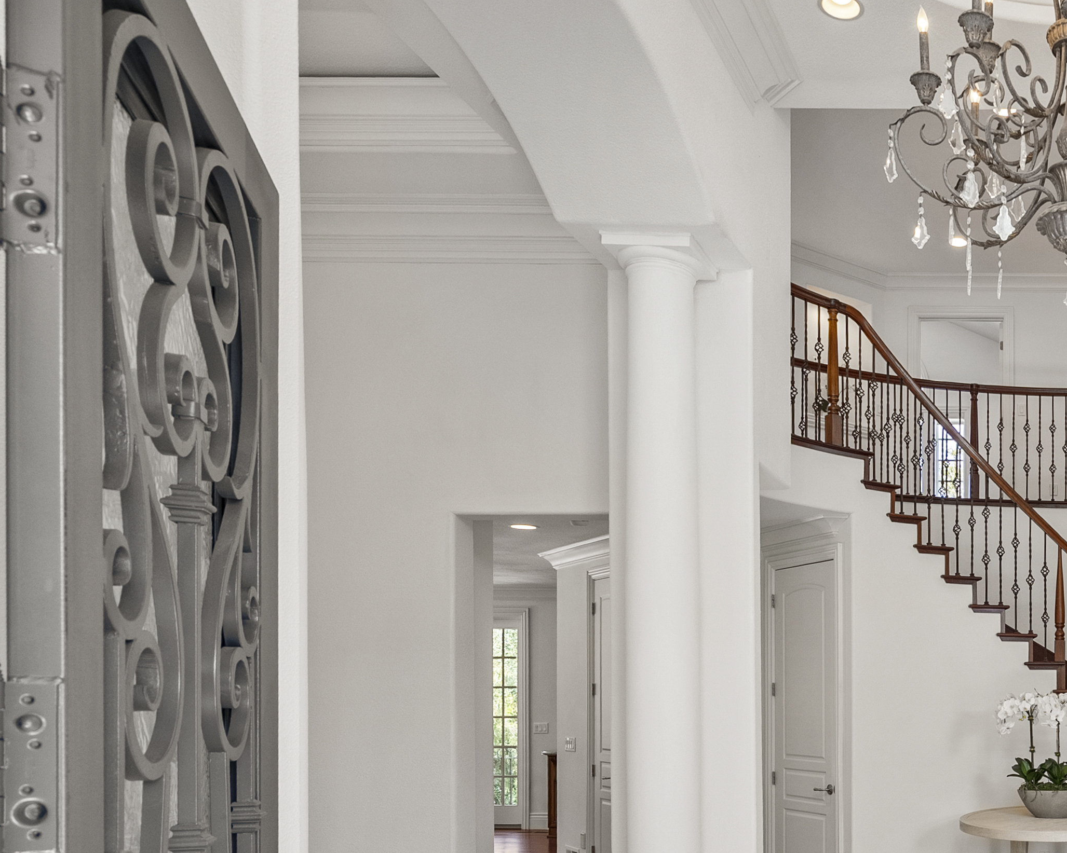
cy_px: 567
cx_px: 1089
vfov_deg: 46.4
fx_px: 979
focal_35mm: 31
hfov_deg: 46.7
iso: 640
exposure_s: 1/20
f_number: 8
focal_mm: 16
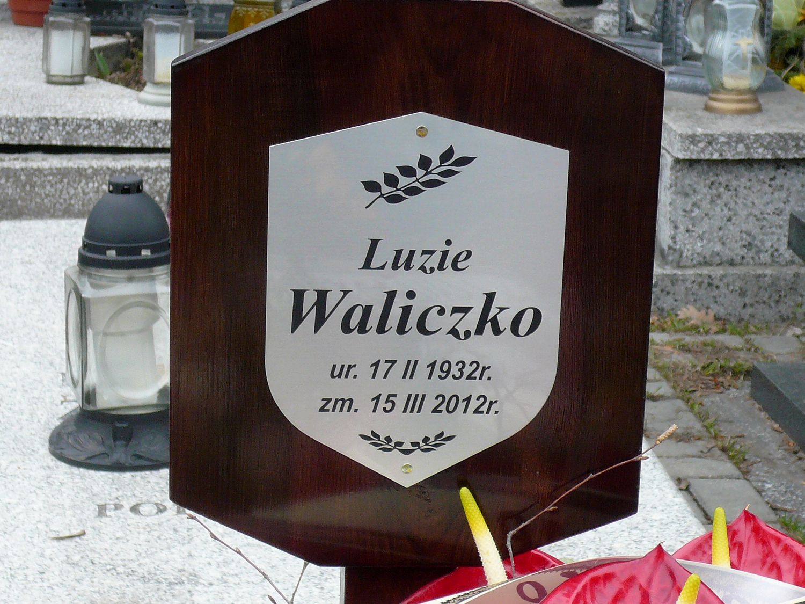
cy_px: 302
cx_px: 402
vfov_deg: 13.6
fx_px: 2535
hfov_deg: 18.0
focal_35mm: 109
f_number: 4.5
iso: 100
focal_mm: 12
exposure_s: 1/125
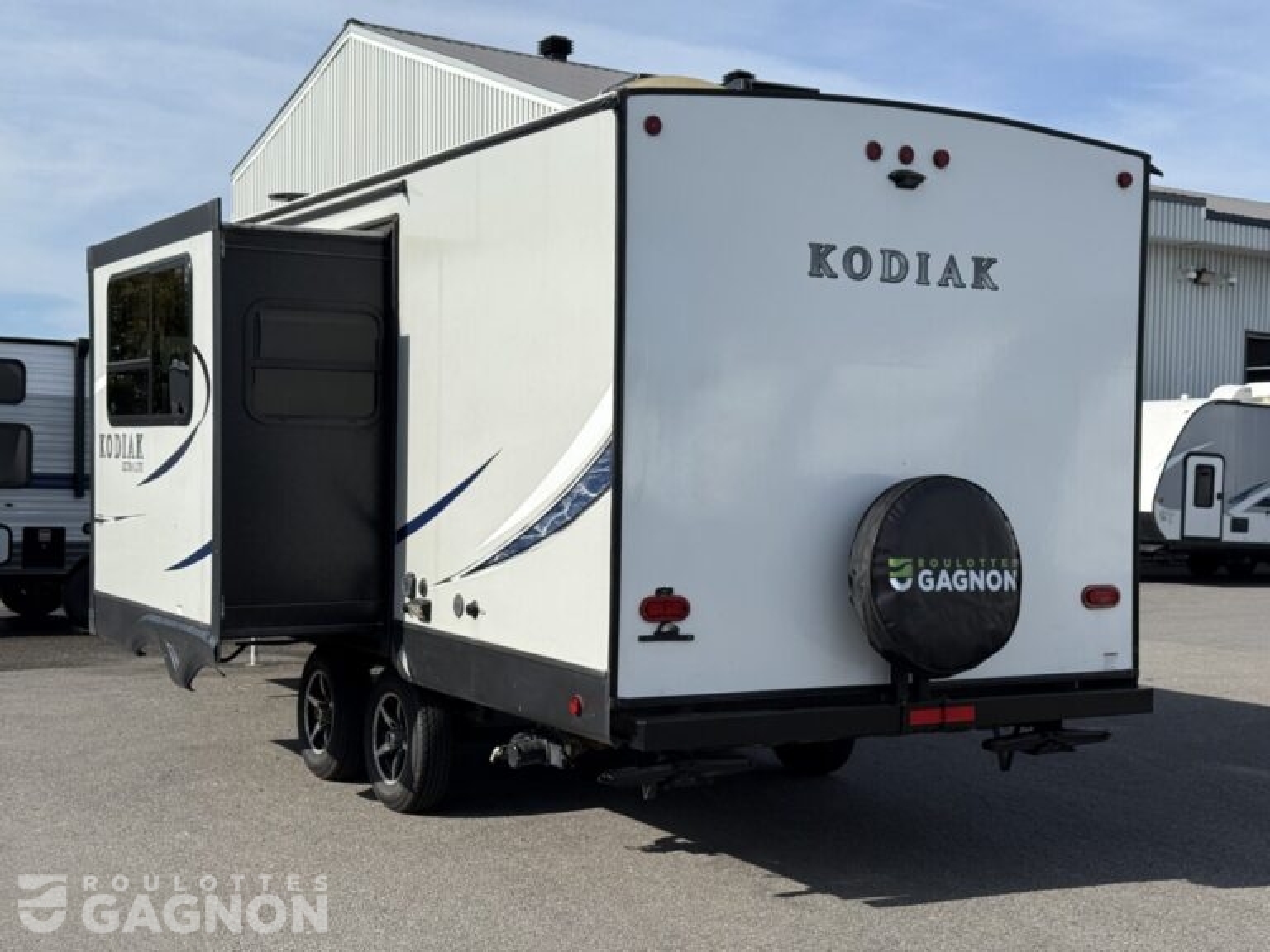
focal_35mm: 48
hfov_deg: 39.7
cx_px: 635
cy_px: 476
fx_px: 1761
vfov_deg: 30.3
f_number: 1.78
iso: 64
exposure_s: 1/7143
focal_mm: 6.76
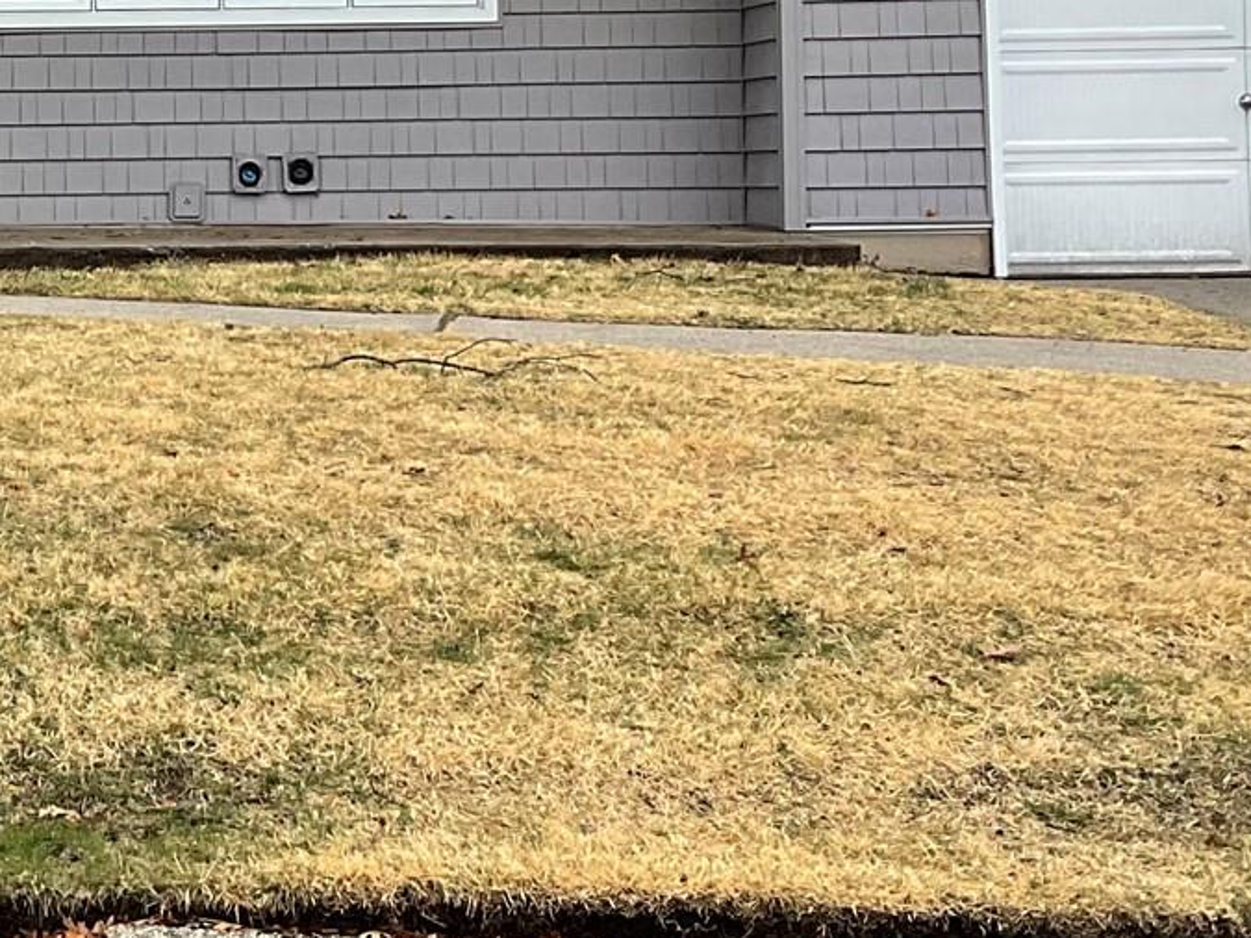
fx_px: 3180
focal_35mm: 88
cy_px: 102
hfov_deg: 21.2
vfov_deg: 16.6
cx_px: -91
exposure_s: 1/120
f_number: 1.8
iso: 40
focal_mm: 3
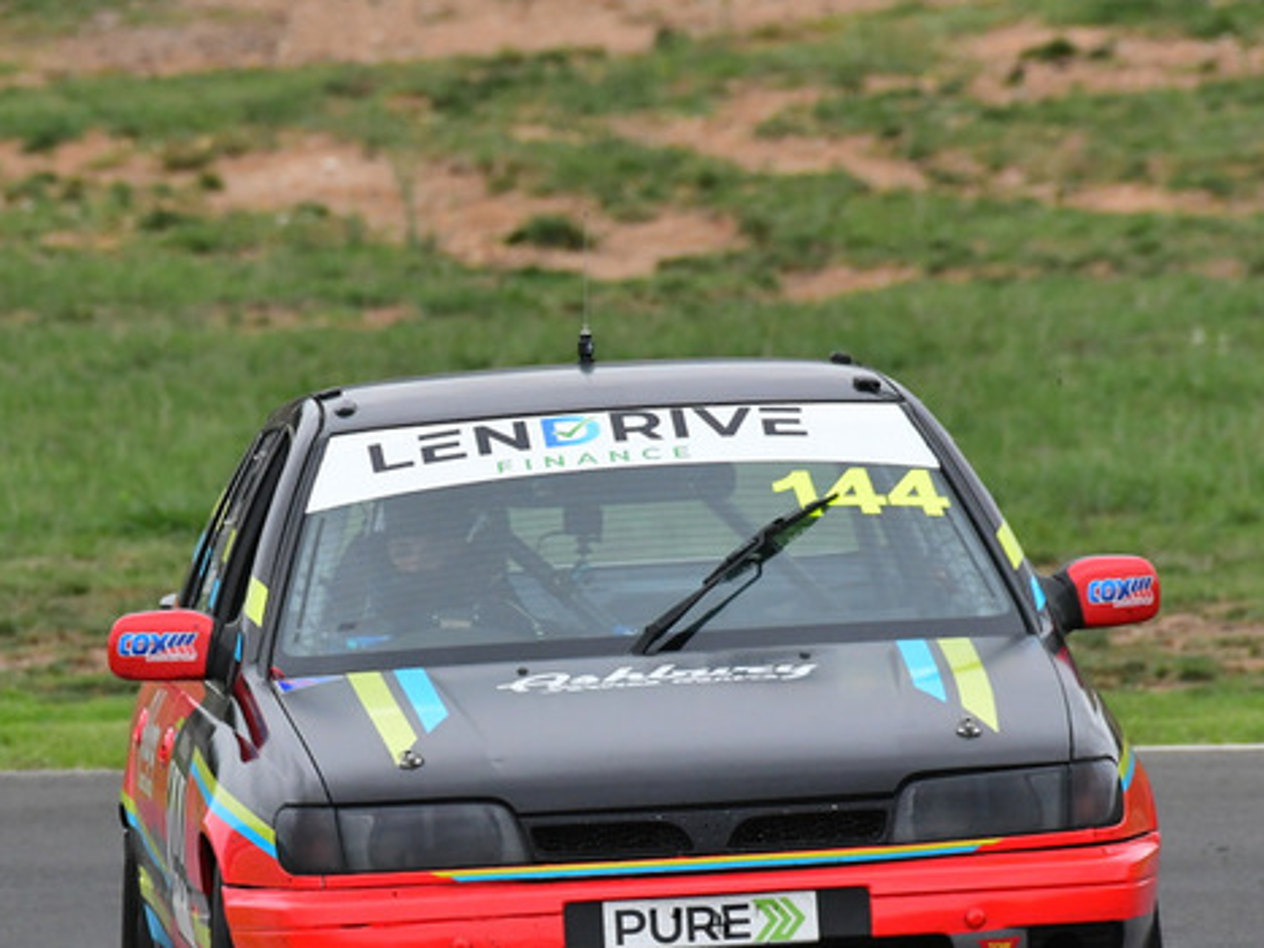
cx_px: 384
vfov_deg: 1.2
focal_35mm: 1234
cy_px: 637
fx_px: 45059
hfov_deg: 1.6
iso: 1600
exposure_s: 1/640
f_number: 10
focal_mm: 500
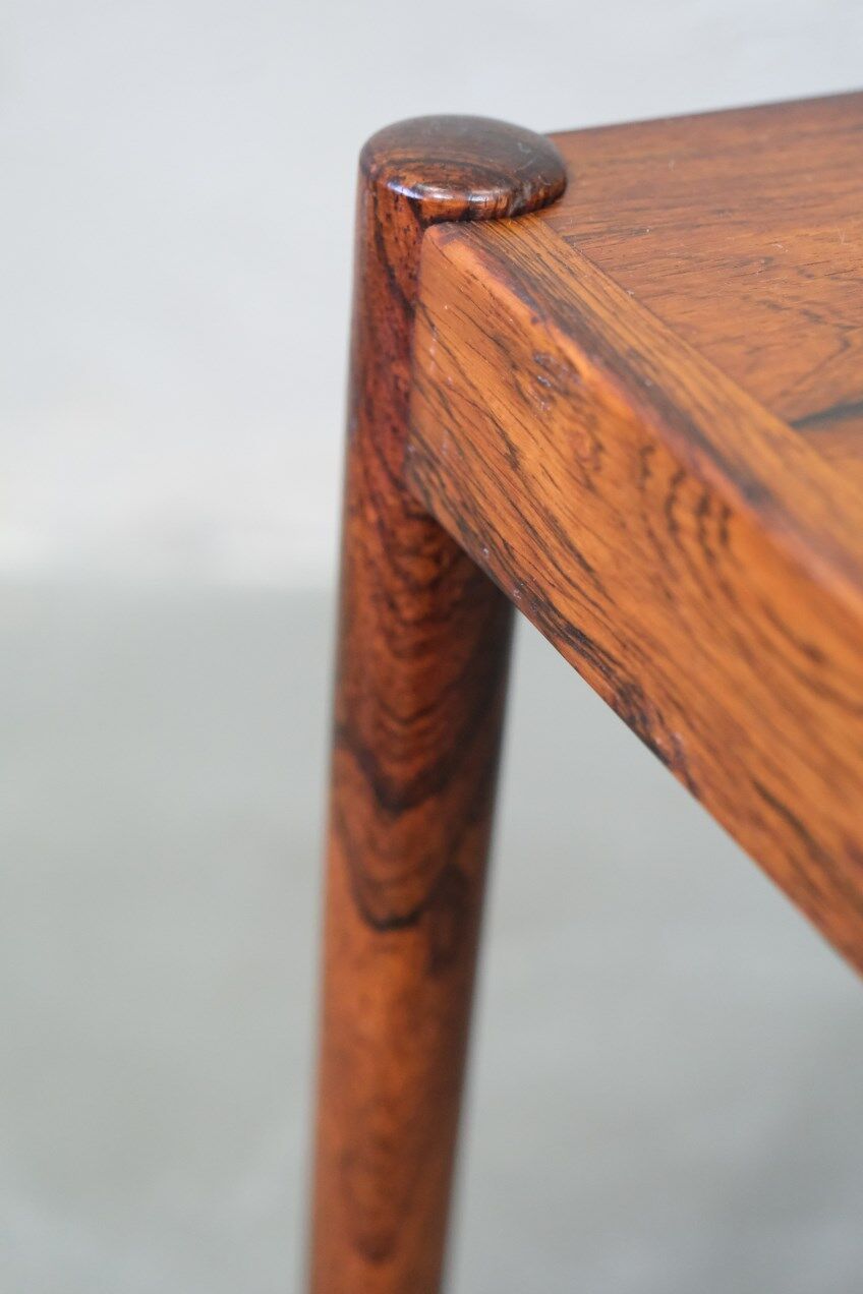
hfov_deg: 21.2
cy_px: 647
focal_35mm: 64
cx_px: 432
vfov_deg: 31.4
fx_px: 2301
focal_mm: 42.9
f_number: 4
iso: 5000
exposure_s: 1/60
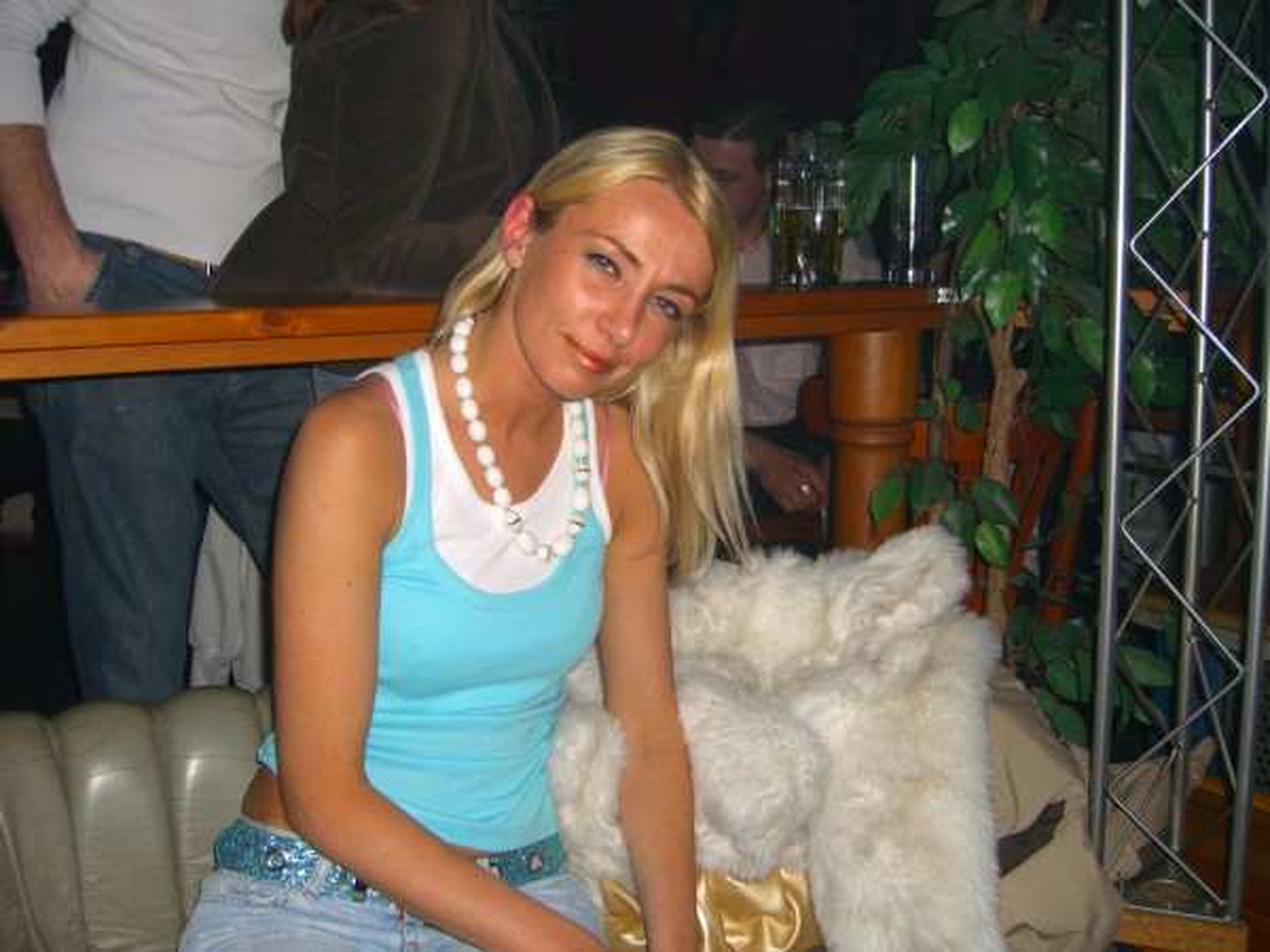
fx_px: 1394
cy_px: 476
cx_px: 635
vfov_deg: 37.7
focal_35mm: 38
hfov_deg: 49.0
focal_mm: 7.9
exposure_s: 1/60
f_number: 2.8
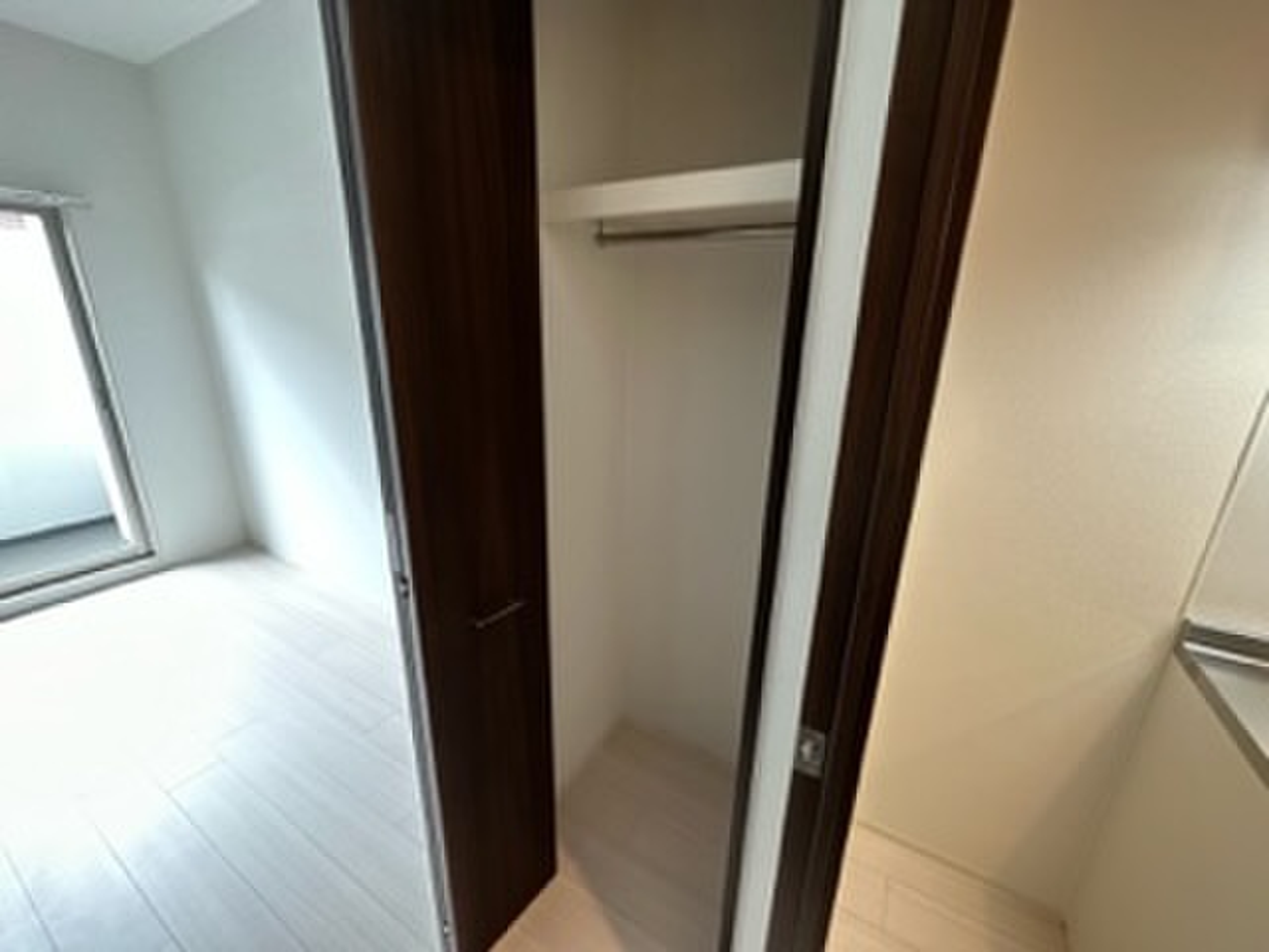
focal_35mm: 14
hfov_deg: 102.1
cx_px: 634
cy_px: 476
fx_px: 513
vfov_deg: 85.7
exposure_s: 1/60
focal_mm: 2.22
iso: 400
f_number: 2.2
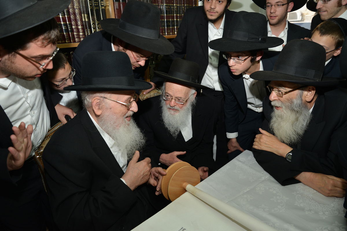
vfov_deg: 53.1
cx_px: 174
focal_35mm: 24
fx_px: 231
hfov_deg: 73.7
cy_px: 116
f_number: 5
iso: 500
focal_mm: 24
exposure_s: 1/160
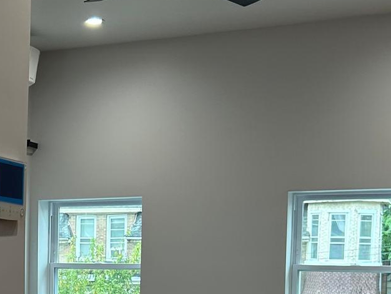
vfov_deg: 16.9
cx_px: 2
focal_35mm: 85
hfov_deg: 22.2
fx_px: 960
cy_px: 312
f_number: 1.5
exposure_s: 1/120
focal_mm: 5.7
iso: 100
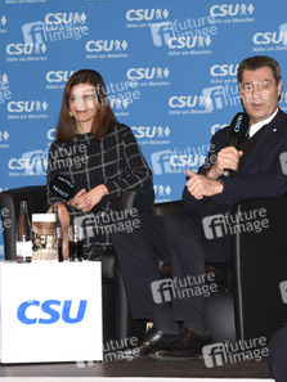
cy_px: 192
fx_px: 1933
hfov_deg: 8.5
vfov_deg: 11.3
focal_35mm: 175
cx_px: 73
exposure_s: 1/60
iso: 320
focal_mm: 120
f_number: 6.3
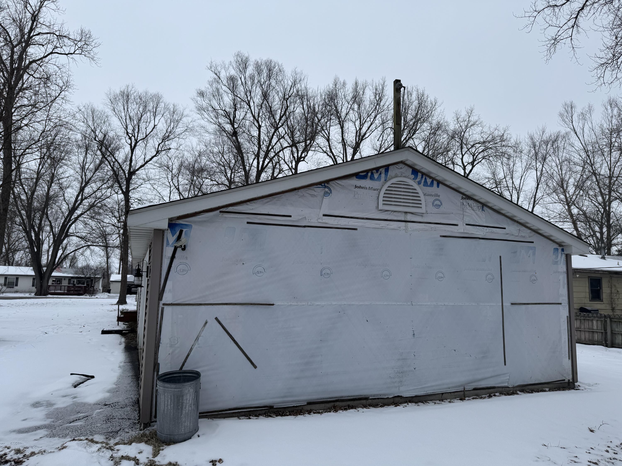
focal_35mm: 24
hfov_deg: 71.6
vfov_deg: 56.8
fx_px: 431
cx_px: 311
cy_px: 233
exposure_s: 1/1112
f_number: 1.78
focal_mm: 6.76
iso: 80
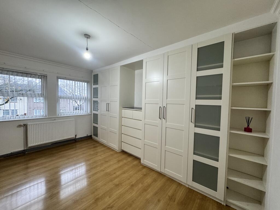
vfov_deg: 85.7
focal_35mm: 14
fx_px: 113
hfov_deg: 102.1
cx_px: 140
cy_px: 105
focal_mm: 2.22
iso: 200
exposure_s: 1/100
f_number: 2.2
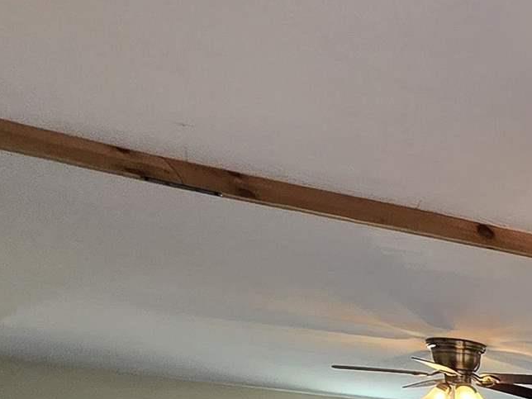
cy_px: 699
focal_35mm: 62
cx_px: 1068
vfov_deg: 18.8
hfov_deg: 18.9
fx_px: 953
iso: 160
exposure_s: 1/60
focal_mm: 2.2
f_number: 2.2
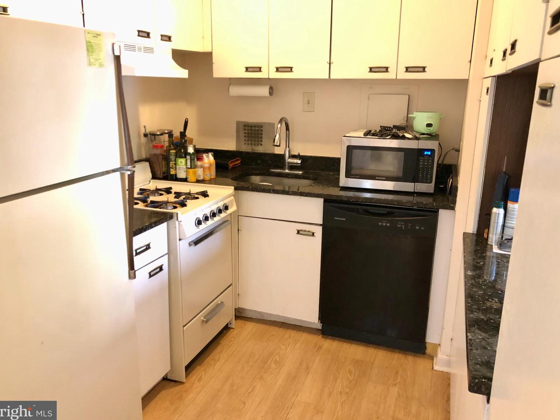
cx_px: 276
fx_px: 469
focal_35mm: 29
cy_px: 207
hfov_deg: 61.6
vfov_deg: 48.2
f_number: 1.8
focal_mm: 4
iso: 100
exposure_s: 1/4
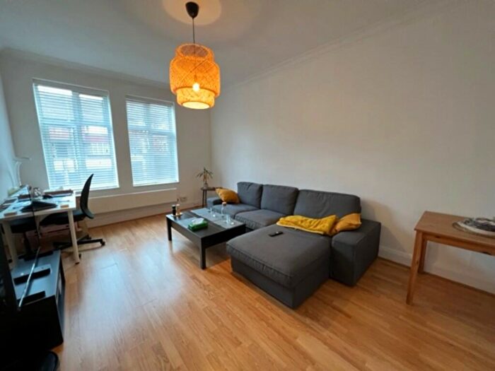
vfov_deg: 89.9
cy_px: 186
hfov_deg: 106.2
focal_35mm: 13
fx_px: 186
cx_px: 248
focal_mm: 1.57
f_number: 1.8
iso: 640
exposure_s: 1/60
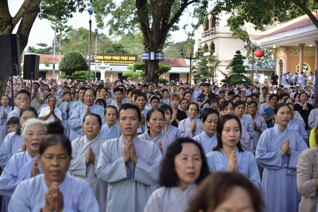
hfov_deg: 30.9
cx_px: 159
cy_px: 106
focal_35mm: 65
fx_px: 574
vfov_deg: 20.9
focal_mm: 65
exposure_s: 1/30
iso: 1000
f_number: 4
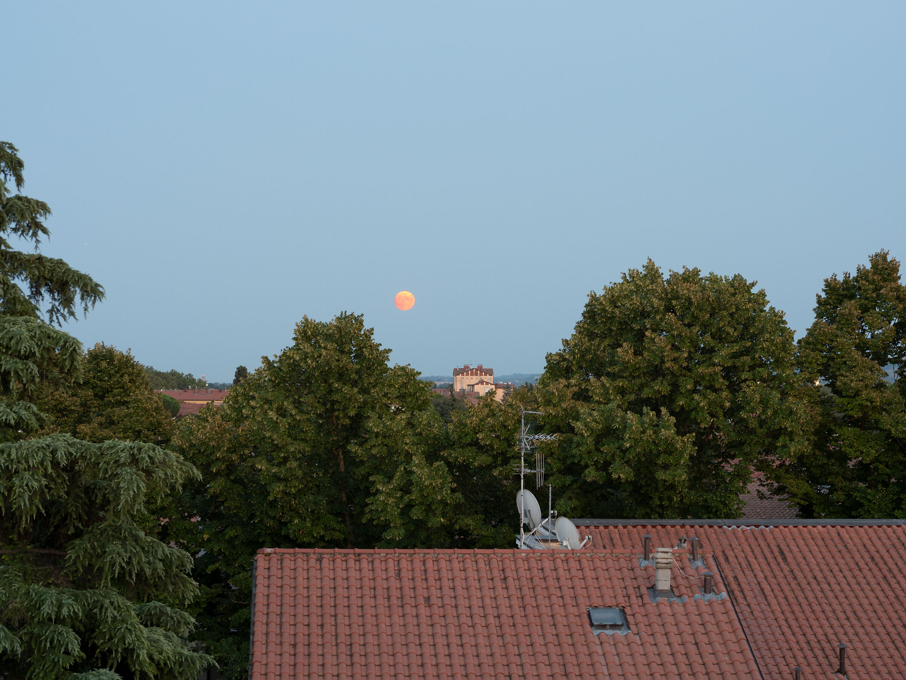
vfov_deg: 17.2
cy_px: 340
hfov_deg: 22.8
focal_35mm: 86
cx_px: 453
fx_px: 2251
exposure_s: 1/2.5
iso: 200
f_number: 4
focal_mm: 43
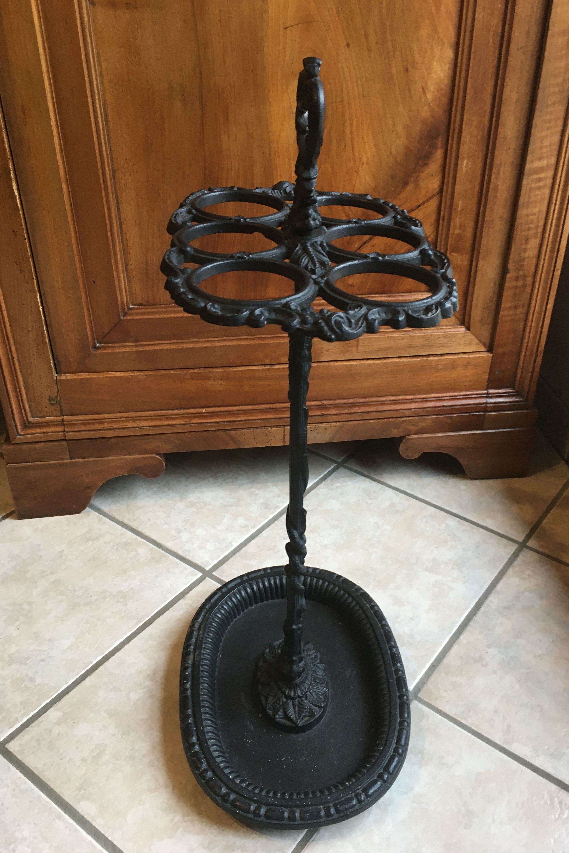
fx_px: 735
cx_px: 312
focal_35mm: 31
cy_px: 418
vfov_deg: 60.3
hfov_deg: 42.3
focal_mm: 4.15
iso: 100
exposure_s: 1/33
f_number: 2.2
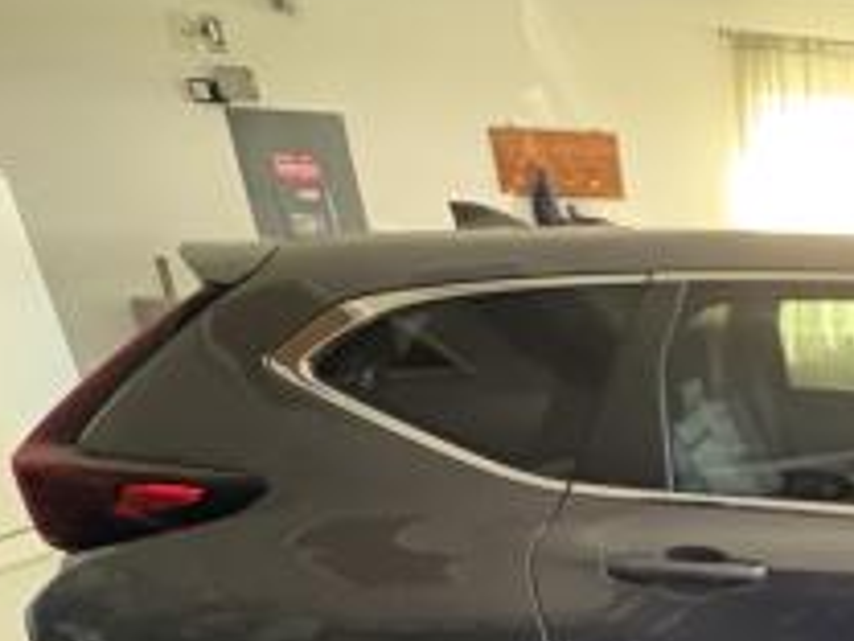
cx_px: 1018
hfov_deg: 39.4
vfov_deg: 38.4
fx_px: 839
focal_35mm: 34
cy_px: 596
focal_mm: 2.22
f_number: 2.2
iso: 1250
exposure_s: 1/39
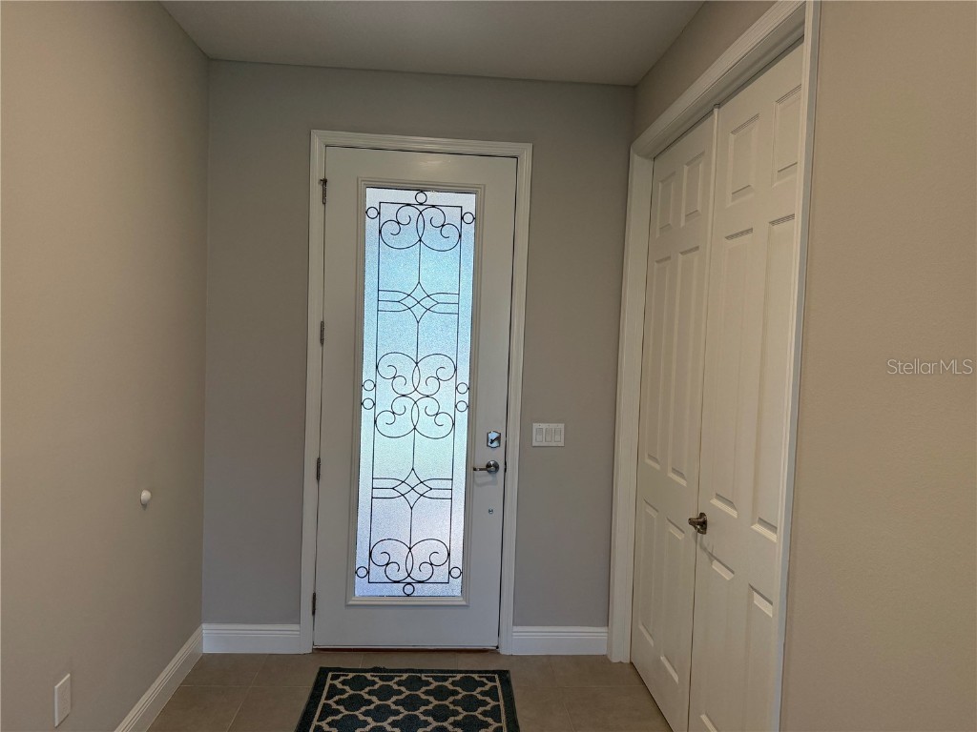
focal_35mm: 24
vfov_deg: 56.8
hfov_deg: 71.6
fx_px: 677
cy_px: 366
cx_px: 488
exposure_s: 1/228
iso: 160
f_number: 1.78
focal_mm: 6.76
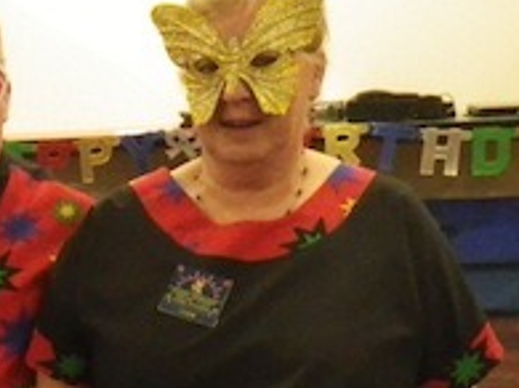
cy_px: 391
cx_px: -114
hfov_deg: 19.9
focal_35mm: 92
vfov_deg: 15.7
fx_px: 1379
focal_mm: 5
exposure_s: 1/30
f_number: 3.5
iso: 800
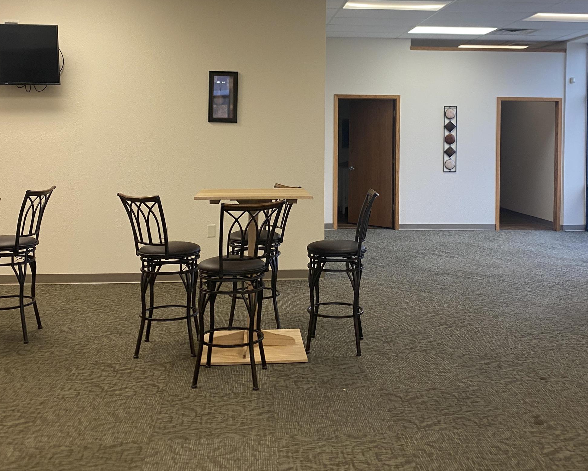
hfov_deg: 45.8
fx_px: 696
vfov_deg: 36.8
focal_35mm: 40
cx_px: 314
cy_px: 142
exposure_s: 1/60
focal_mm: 4.25
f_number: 1.8
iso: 80
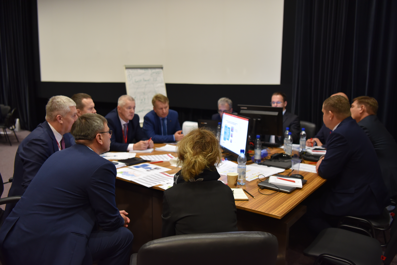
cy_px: 132
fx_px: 353
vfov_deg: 41.1
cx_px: 198
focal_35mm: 32
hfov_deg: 58.7
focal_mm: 32
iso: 1400
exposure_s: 1/60
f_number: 2.8
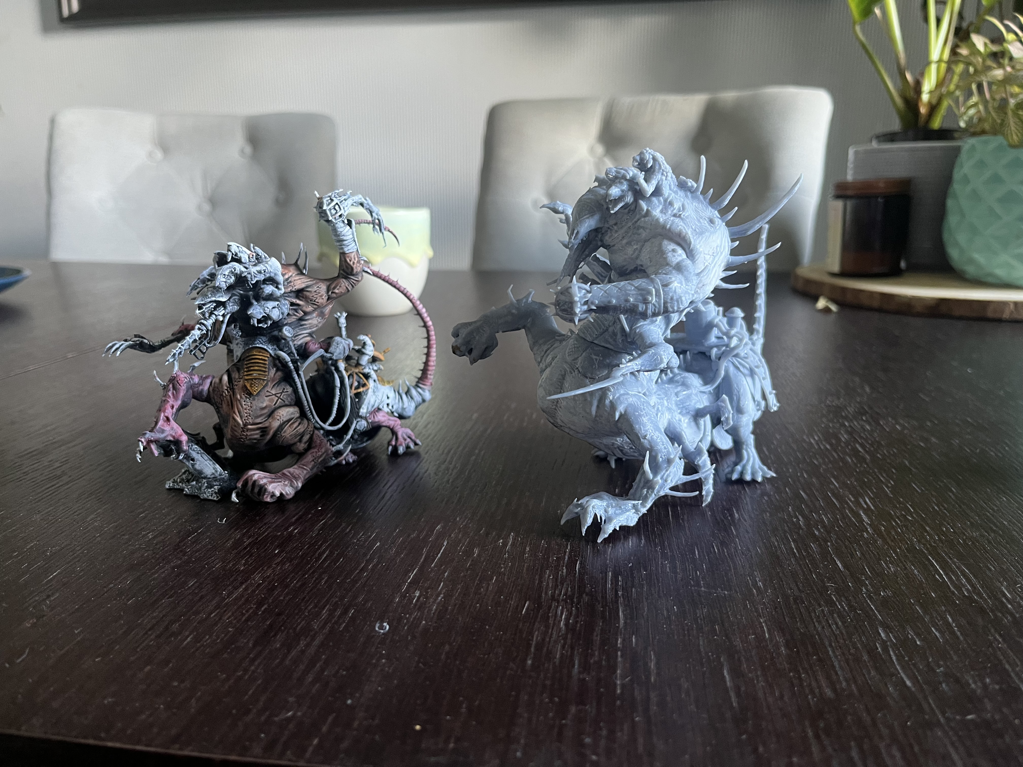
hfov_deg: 67.3
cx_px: 512
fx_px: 768
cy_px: 384
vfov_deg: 53.1
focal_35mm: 26
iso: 160
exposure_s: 1/60
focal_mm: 5.1
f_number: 1.6
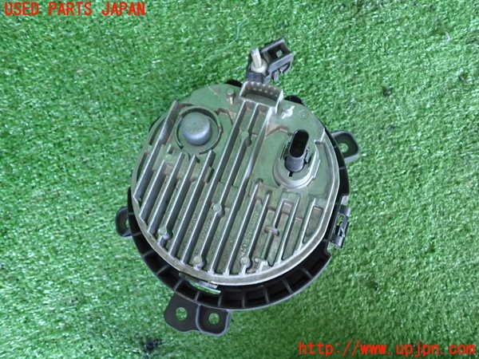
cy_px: 180
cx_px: 240
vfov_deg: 46.8
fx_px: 415
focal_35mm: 30
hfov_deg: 60.0
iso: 400
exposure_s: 1/30
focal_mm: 5.4
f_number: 2.3
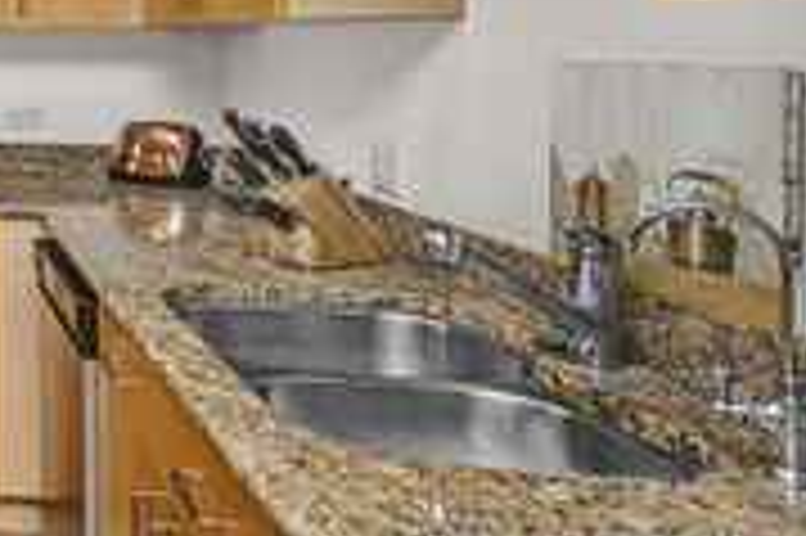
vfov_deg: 28.8
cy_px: 36
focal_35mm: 44
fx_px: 992
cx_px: -266
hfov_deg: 32.2
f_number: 7.1
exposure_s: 1/80
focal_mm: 11
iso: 400
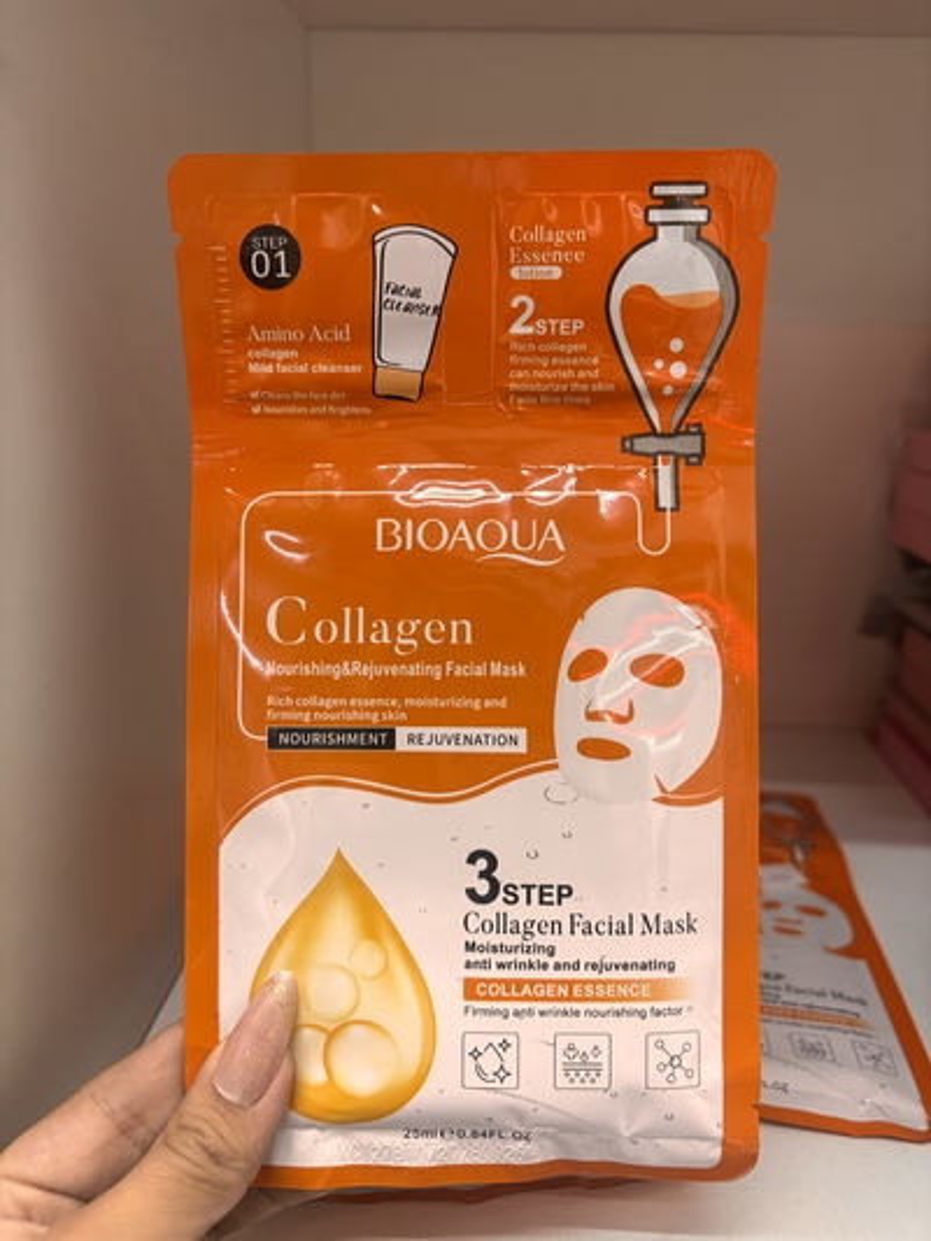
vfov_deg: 67.3
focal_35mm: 26
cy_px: 620
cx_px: 466
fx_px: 932
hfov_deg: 53.1
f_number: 1.6
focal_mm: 5.96
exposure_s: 1/50
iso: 160
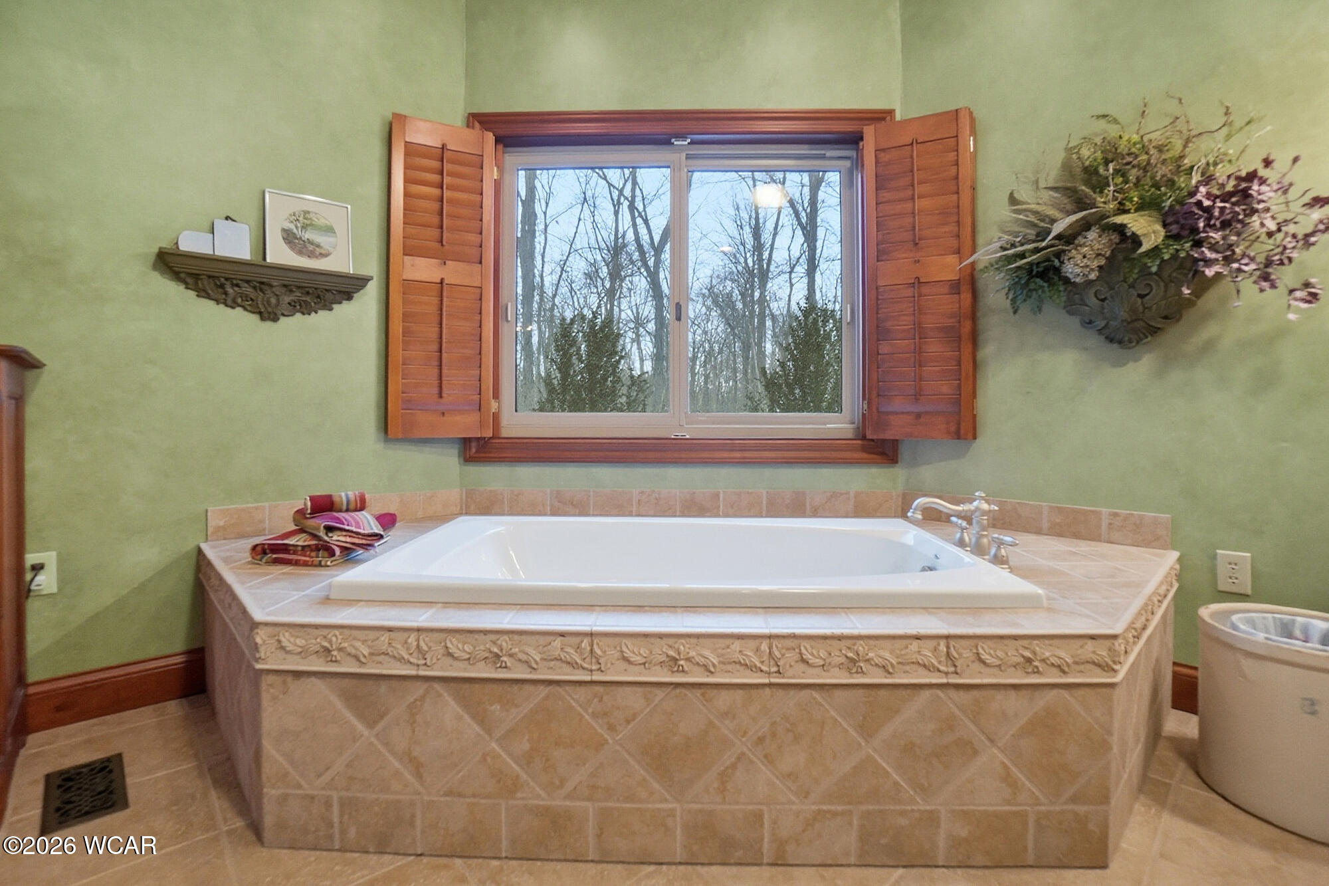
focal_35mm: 15
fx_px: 554
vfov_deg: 77.3
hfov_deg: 100.4
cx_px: 664
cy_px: 443
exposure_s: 1/125
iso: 125
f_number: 5.6
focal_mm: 10
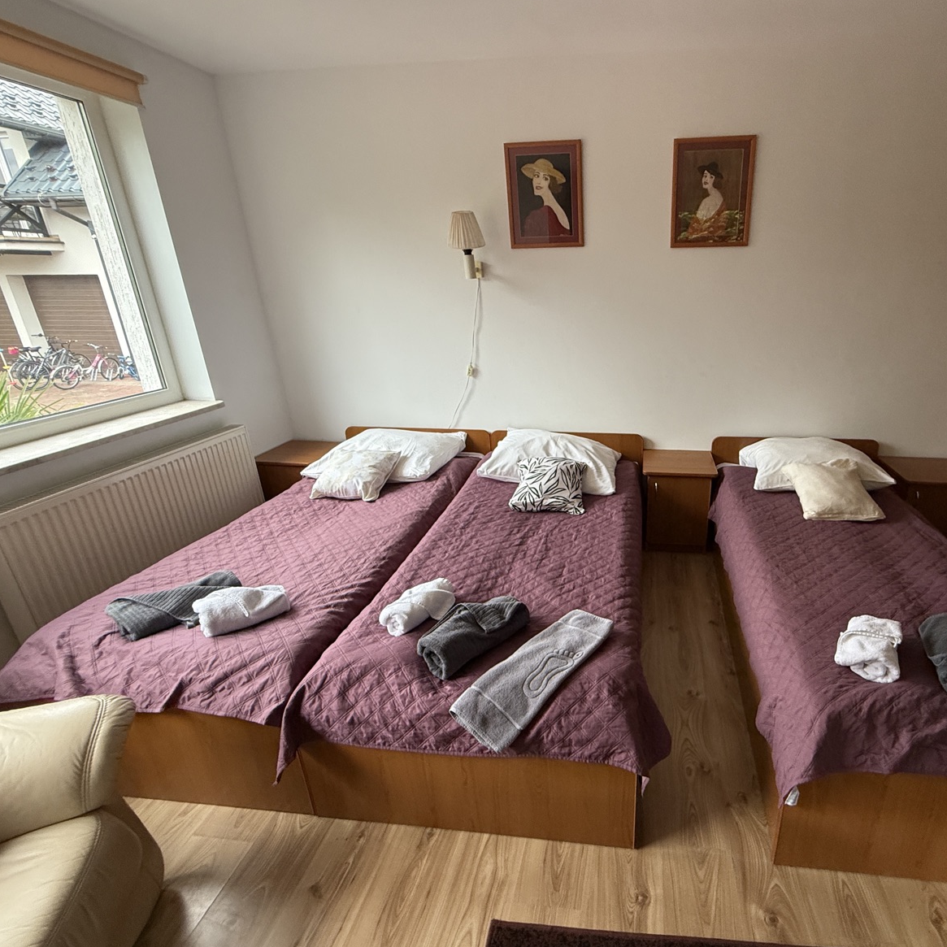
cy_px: 469
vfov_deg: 84.0
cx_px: 595
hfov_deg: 82.3
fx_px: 526
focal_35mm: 17
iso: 320
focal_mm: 2.22
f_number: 2.2
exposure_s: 1/99
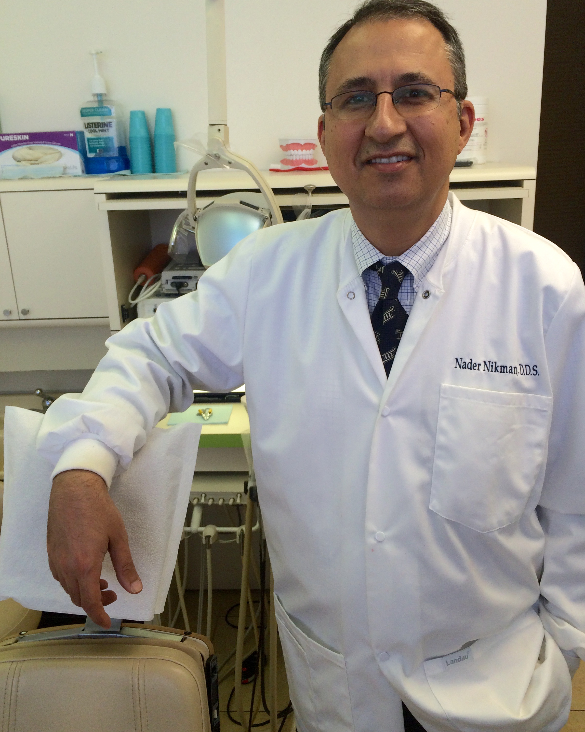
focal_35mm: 31
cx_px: 298
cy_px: 343
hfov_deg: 47.1
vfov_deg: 57.1
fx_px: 671
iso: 50
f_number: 2.2
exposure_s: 1/120
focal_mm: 4.15
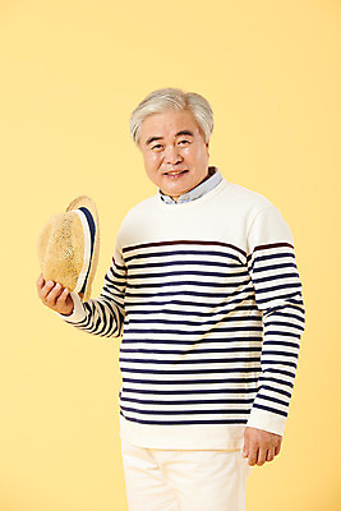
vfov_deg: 12.4
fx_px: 2342
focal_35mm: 165
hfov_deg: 8.3
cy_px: 256
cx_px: 170
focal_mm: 165
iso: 100
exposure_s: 1/125
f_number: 8
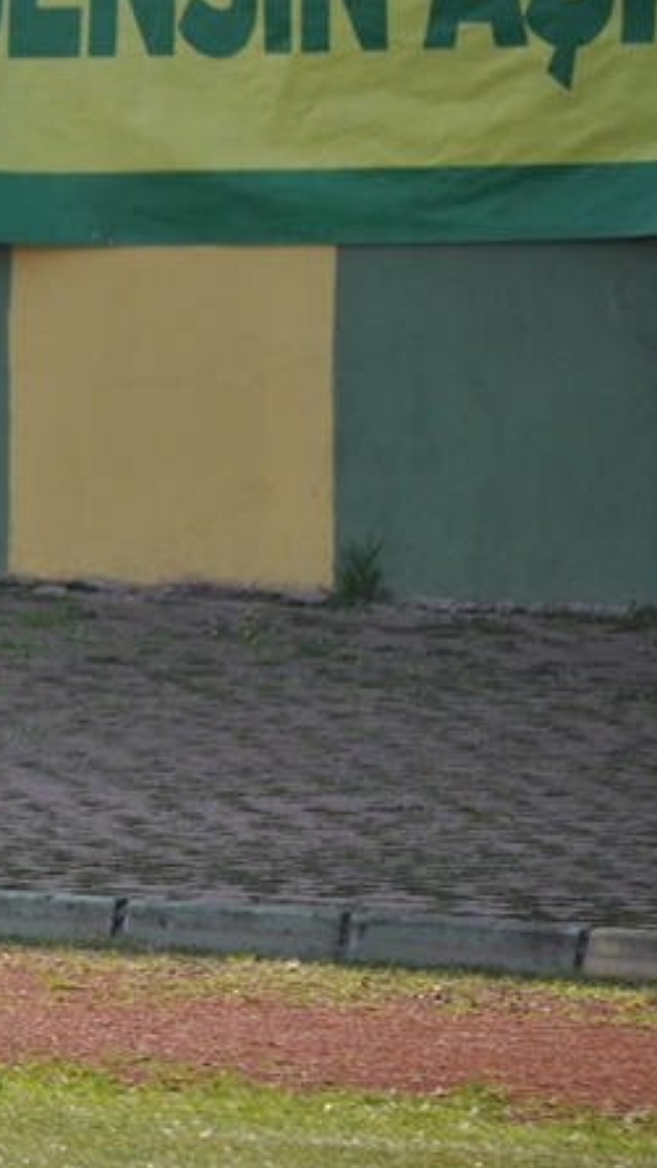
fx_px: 14711
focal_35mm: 475
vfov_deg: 4.5
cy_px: 634
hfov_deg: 2.5
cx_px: -610
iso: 400
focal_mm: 135
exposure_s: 1/1250
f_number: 5
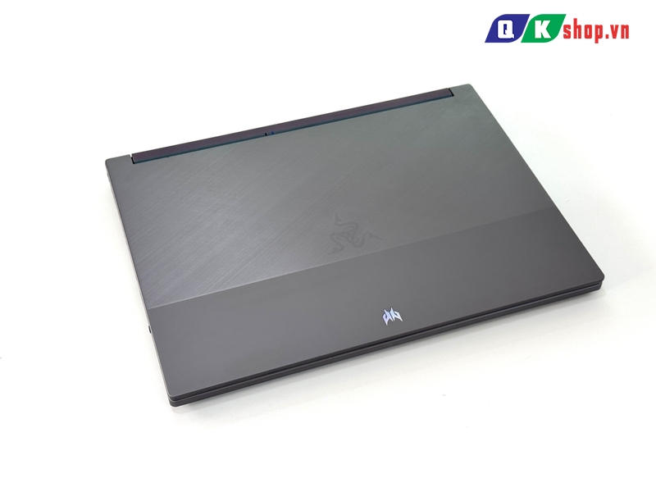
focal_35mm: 48
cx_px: 328
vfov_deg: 30.3
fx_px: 910
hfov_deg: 39.7
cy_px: 246
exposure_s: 1/174
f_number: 1.78
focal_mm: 6.76
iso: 50
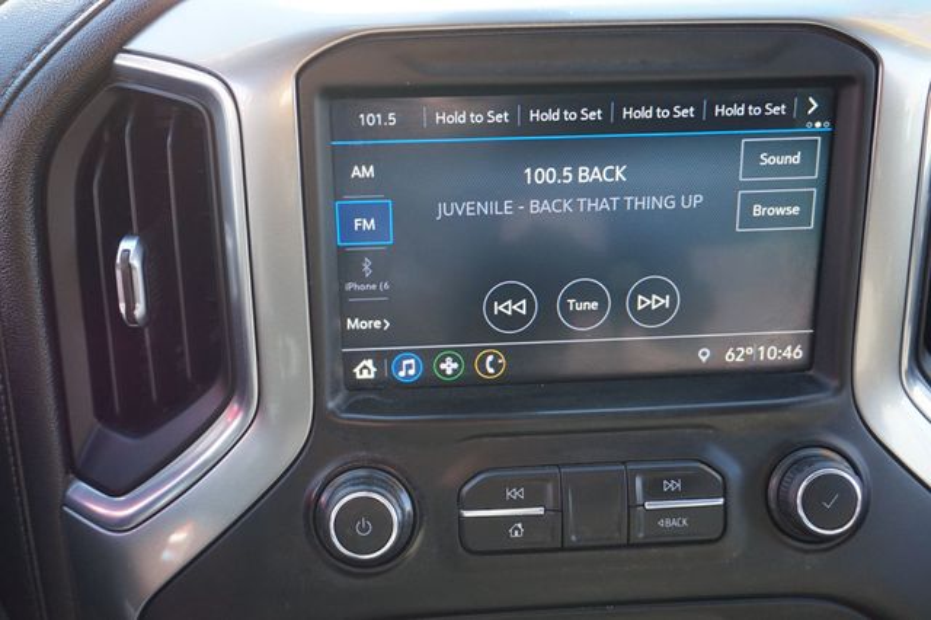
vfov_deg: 35.5
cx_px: 466
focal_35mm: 38
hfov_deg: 51.3
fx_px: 969
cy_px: 310
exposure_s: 1/60
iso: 400
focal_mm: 25
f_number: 4.5
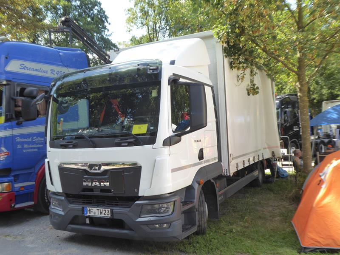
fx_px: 275
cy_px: 128
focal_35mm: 28
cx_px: 170
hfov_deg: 63.4
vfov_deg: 49.7
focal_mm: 5
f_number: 3.5
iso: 160
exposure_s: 1/200
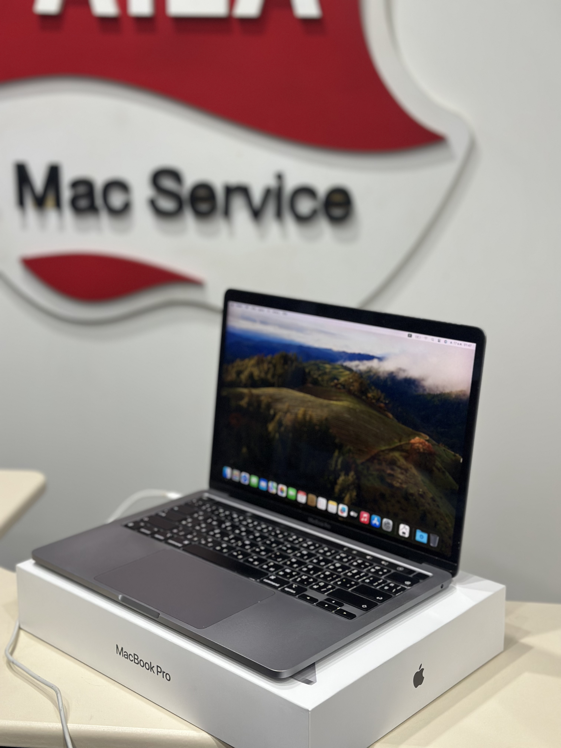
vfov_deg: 39.7
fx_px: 1037
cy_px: 374
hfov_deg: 30.3
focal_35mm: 48
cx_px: 280
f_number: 1.78
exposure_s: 1/50
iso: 125
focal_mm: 6.86
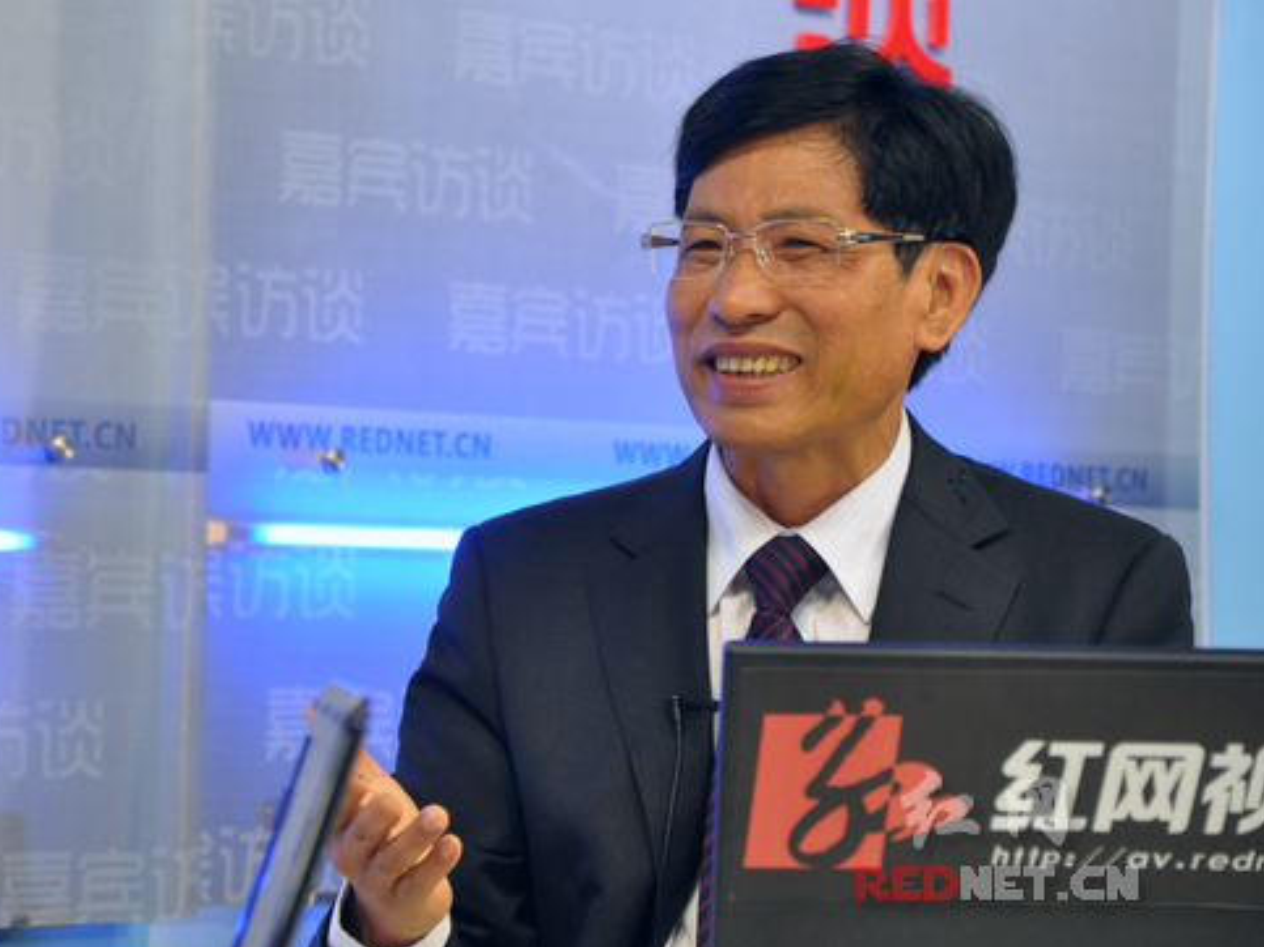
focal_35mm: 151
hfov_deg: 13.1
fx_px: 5512
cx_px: 618
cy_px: 476
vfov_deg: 9.8
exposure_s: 1/80
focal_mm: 92
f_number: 5.6
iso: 1250
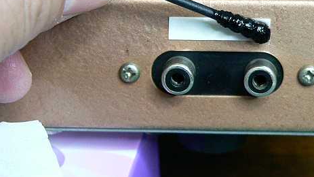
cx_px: 205
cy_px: 66
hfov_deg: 18.4
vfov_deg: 10.4
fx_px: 965
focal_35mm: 116
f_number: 2.8
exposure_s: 1/50
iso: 400
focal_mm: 12.9
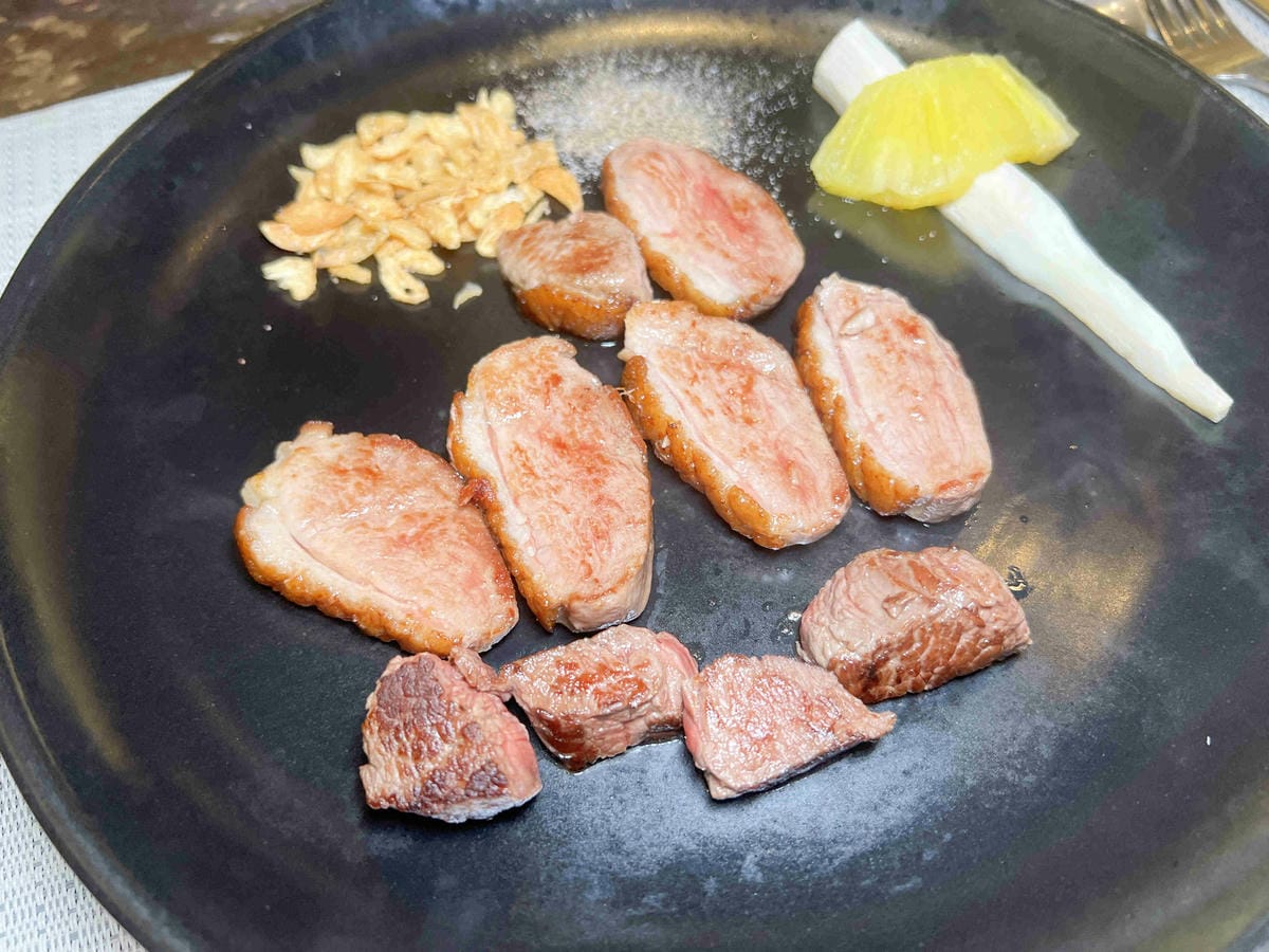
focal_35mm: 26
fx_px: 953
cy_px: 476
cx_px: 634
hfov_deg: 67.3
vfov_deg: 53.1
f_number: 1.5
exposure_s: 1/121
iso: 100
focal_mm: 5.7
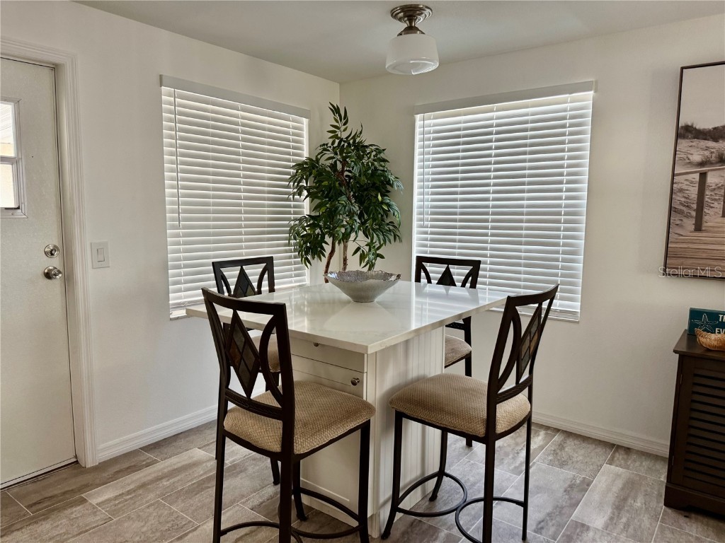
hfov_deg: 71.6
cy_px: 272
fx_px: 503
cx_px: 362
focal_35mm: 24
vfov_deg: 56.8
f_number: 1.78
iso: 200
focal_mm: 6.76
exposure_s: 1/60
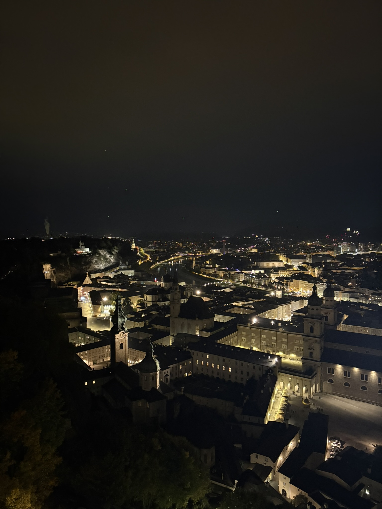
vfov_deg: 67.3
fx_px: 383
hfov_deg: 53.1
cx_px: 191
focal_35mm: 26
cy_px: 254
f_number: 1.6
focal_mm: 5.96
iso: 3200
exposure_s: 1/17
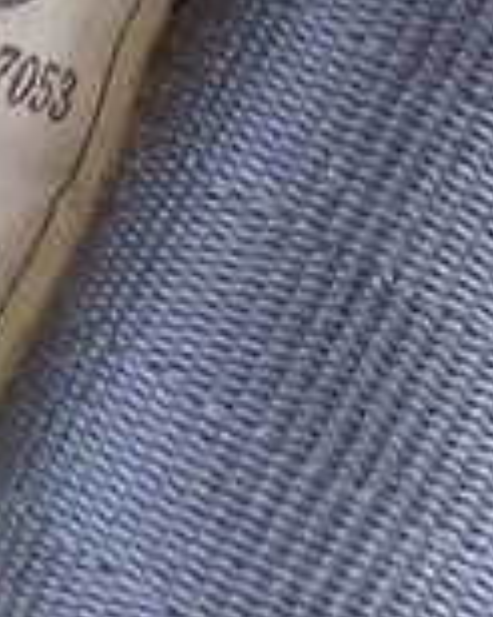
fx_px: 3049
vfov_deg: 11.5
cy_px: 88
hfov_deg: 9.2
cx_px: -4
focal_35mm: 167
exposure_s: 1/60
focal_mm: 7.84
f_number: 2.9
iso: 200
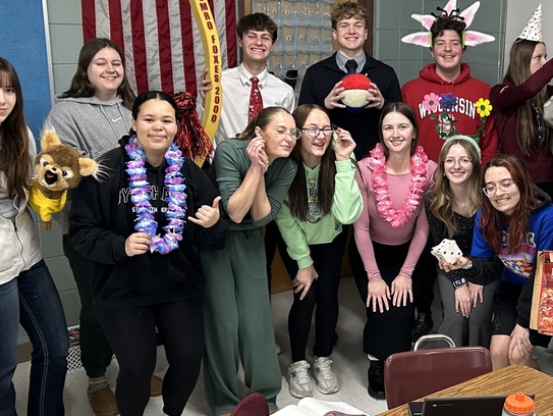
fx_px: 783
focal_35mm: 49
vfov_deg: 29.7
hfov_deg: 38.1
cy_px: 205
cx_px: 398
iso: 200
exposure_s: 1/60
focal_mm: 5.7
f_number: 1.5
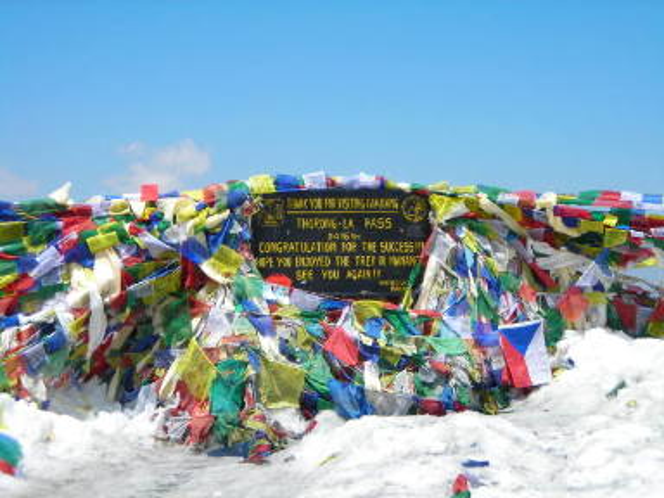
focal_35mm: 116
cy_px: 249
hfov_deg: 17.0
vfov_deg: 12.8
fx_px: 2225
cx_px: 332
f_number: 5.3
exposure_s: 1/308
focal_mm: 19.2
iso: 50
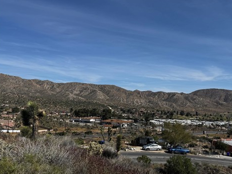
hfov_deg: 54.3
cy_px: 103
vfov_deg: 42.8
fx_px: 221
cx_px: 154
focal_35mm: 33
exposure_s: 1/7092
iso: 80
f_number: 1.78
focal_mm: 6.76
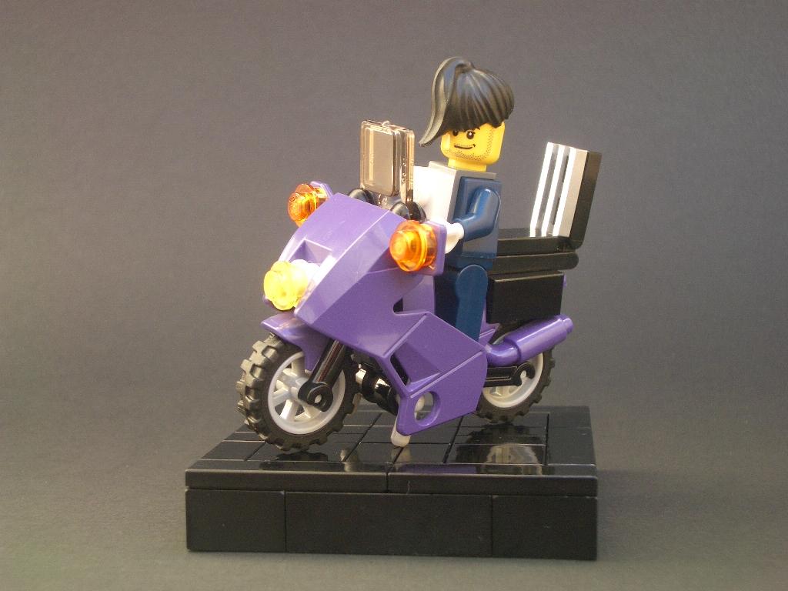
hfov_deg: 31.2
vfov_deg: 23.7
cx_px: 394
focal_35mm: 62
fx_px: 1411
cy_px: 296
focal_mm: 10.2
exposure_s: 1/100
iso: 100
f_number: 3.5
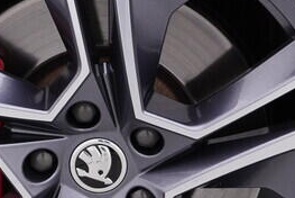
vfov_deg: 9.8
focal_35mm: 140
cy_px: 169
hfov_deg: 14.6
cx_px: 94
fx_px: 1148
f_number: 3.5
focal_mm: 24
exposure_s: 1/60
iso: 125
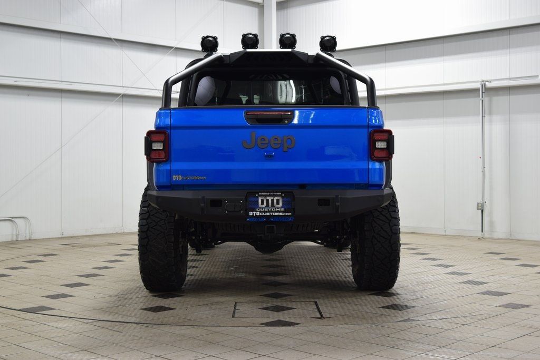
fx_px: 788
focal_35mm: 52
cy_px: 180
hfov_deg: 37.8
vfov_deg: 25.8
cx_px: 270
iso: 450
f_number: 6.3
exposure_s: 1/15
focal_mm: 35
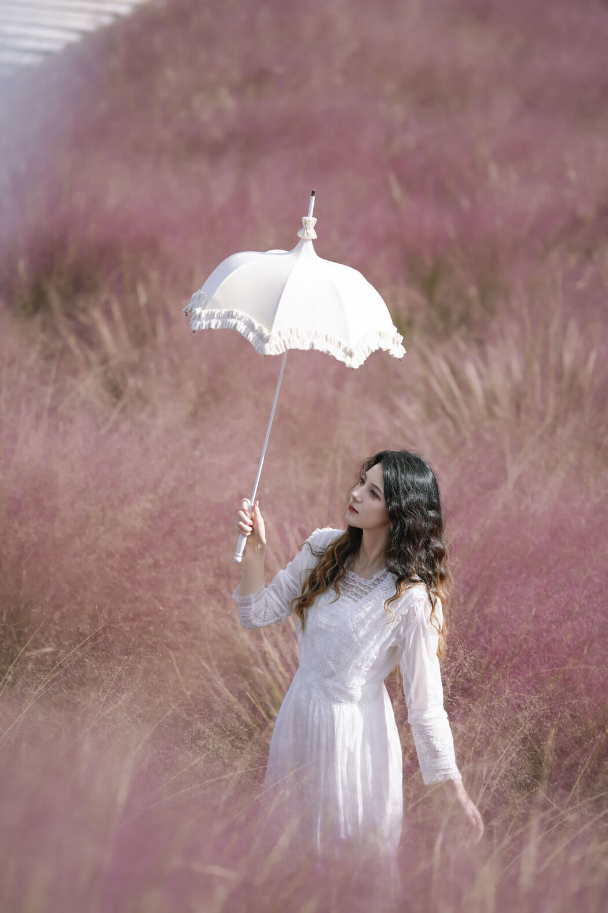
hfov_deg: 16.1
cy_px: 456
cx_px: 304
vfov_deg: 23.9
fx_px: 2153
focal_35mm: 85
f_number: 1.8
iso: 100
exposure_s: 1/5000
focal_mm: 85
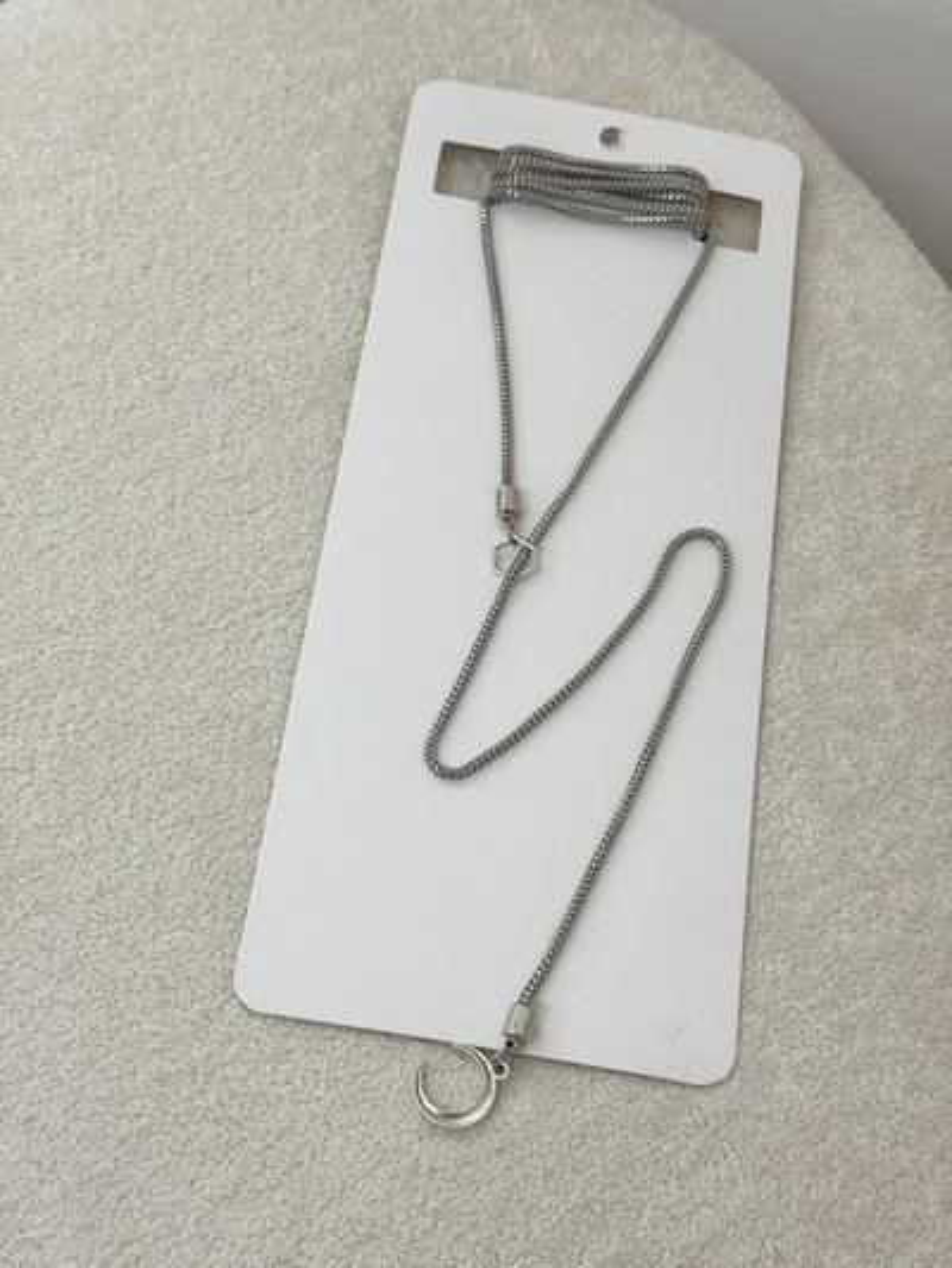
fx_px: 1759
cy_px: 634
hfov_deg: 30.3
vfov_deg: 39.6
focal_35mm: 48
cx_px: 476
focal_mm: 6.76
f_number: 1.78
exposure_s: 1/50
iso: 80
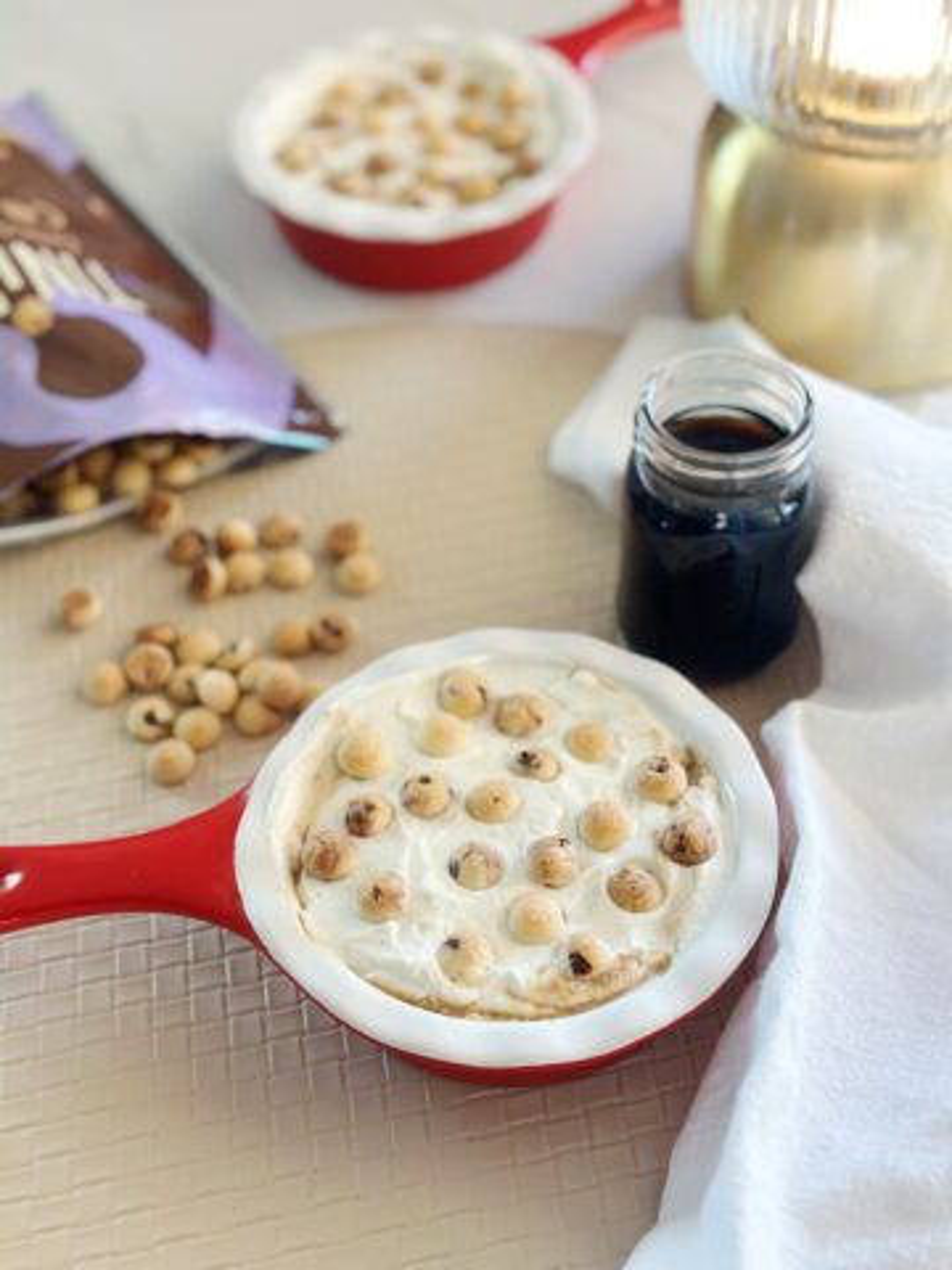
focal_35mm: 48
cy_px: 635
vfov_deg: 39.7
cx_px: 476
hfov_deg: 30.3
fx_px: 1760
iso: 125
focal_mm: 6.86
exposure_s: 1/60
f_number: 1.78
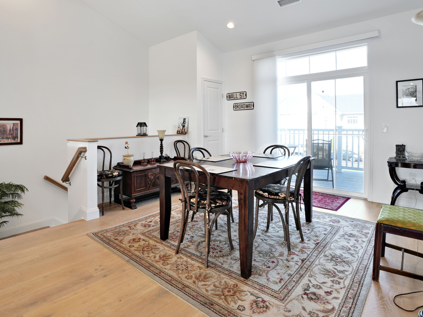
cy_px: 157
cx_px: 198
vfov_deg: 71.6
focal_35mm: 18
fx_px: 220
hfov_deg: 87.6
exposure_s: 1/10
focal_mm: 16
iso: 320
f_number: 8
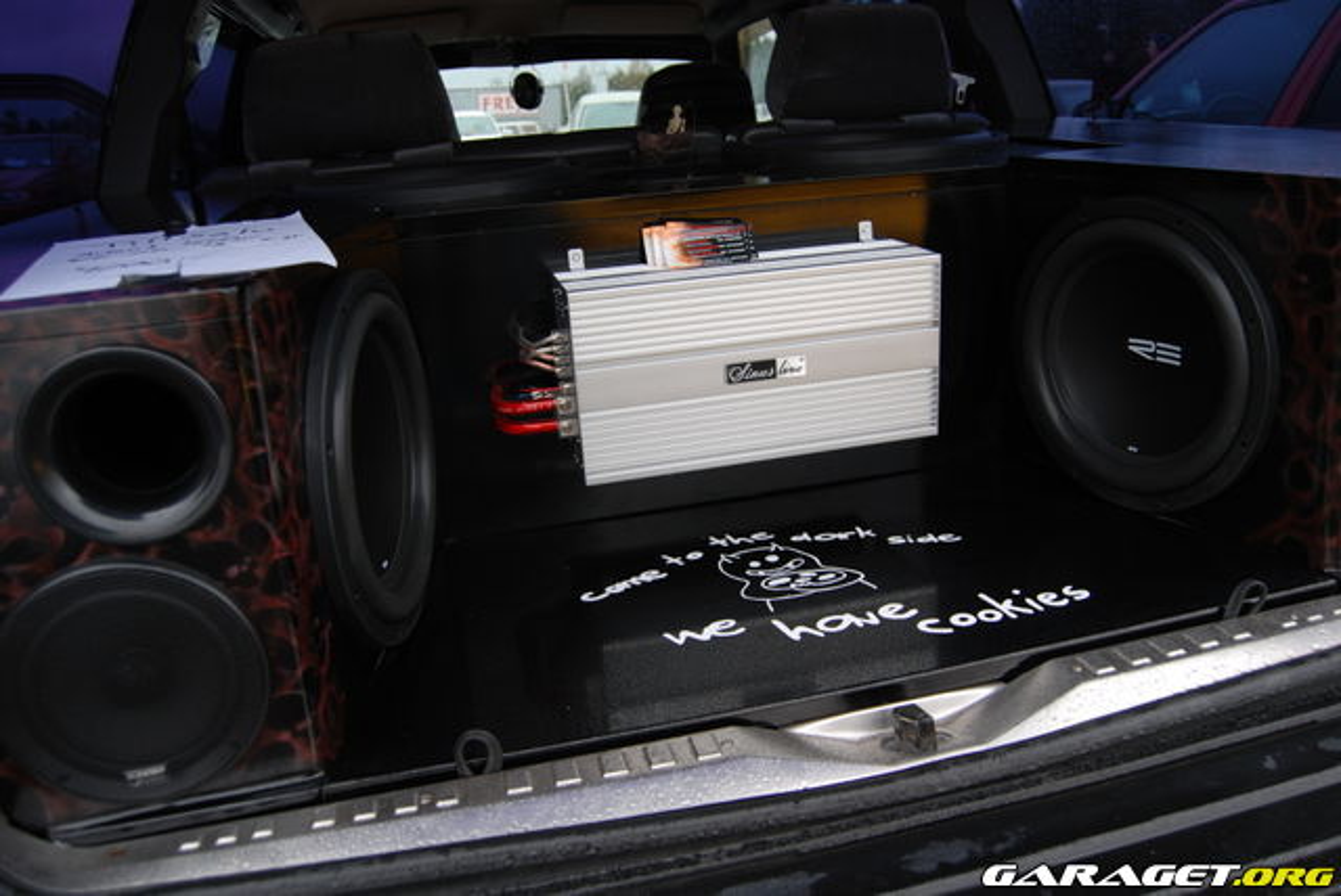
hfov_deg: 67.3
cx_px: 670
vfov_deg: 48.0
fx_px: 1007
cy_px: 448
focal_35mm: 27
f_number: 5
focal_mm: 18
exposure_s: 1/100
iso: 100
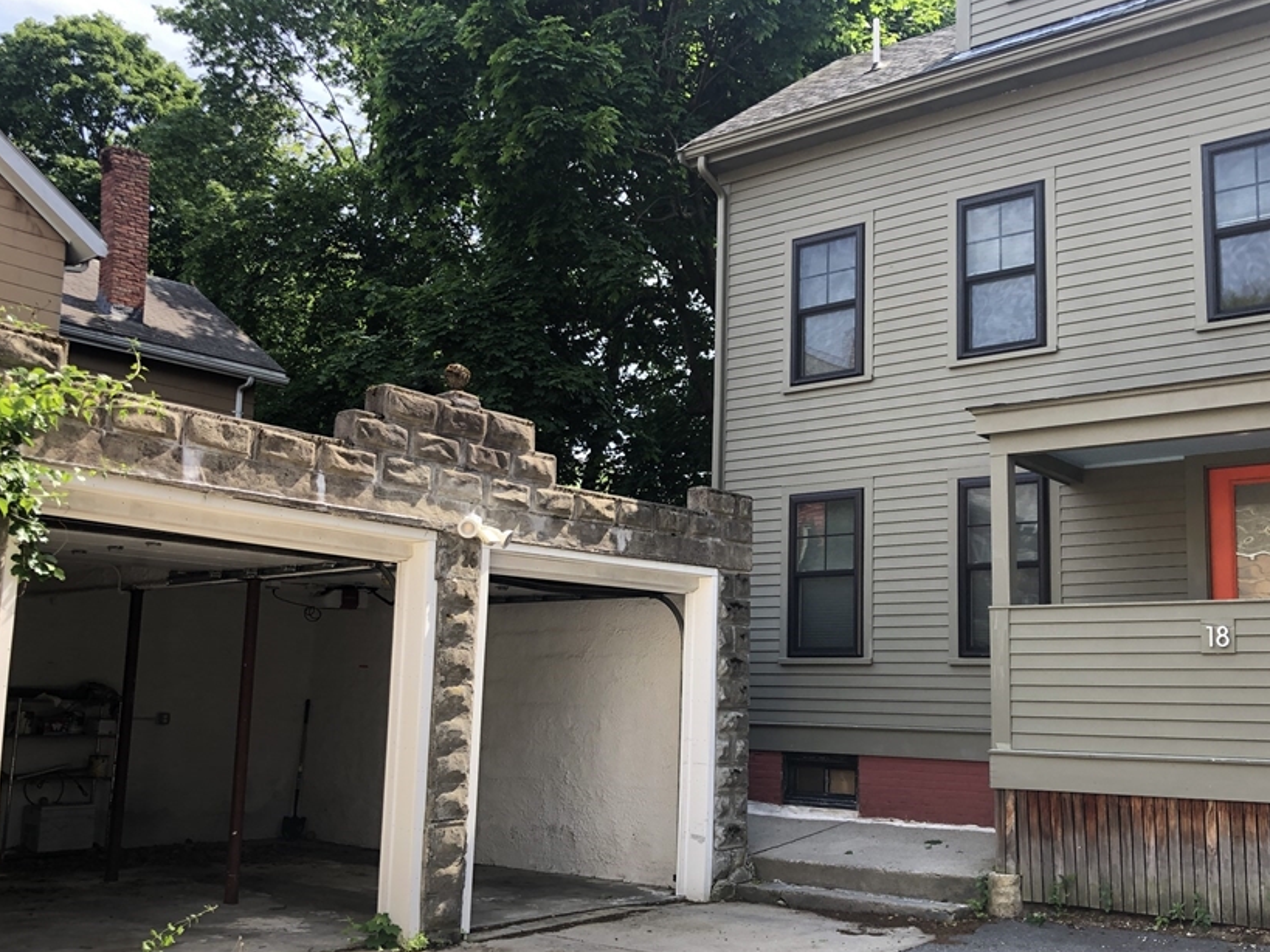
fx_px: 1284
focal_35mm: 35
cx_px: 737
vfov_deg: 40.6
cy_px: 529
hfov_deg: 52.4
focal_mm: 3.99
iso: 20
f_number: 1.8
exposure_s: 1/268
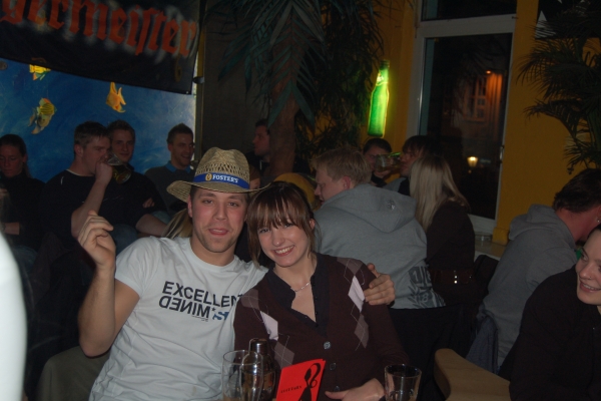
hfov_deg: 46.4
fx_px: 701
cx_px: 300
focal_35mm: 42
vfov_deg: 31.9
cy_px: 200
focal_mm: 28
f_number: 4.2
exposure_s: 1/60
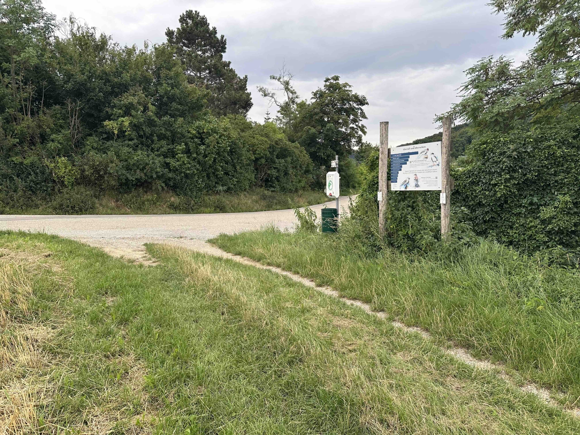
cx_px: 290
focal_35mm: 24
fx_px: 402
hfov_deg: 71.6
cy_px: 218
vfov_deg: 56.8
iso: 80
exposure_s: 1/305
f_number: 1.78
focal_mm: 6.86
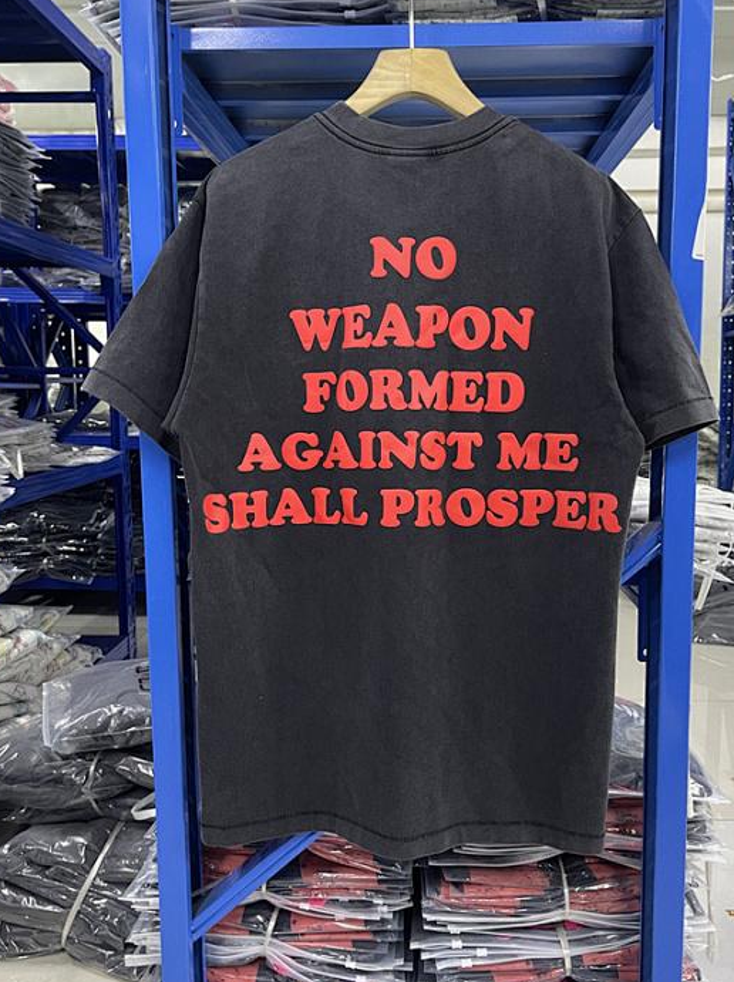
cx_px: 408
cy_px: 478
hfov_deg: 48.1
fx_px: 821
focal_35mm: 29
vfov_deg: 61.7
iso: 640
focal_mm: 5.1
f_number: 1.6
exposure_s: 1/35
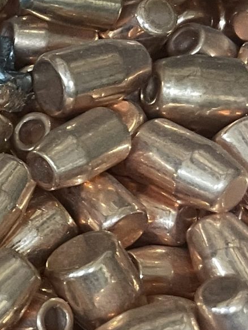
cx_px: -254
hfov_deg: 11.6
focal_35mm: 114
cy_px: 206
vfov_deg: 17.2
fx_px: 1089
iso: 250
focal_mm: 4.2
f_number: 1.6
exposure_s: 1/60
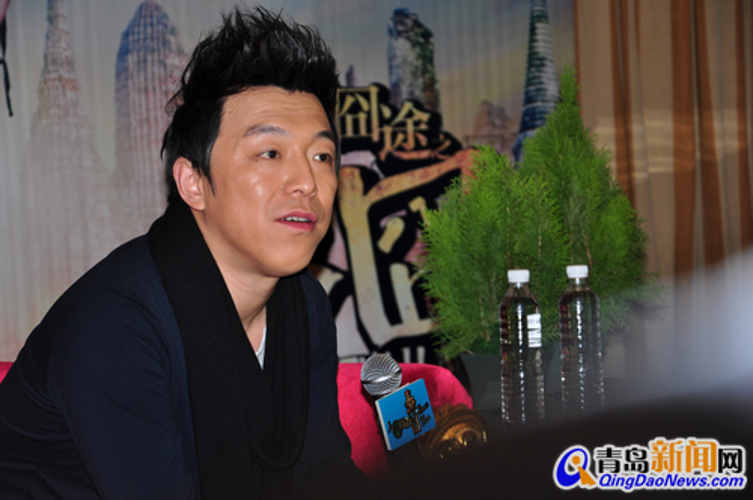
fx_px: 2350
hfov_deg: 18.2
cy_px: 250
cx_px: 376
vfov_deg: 12.1
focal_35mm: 112
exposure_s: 1/60
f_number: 5.3
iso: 200
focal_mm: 75
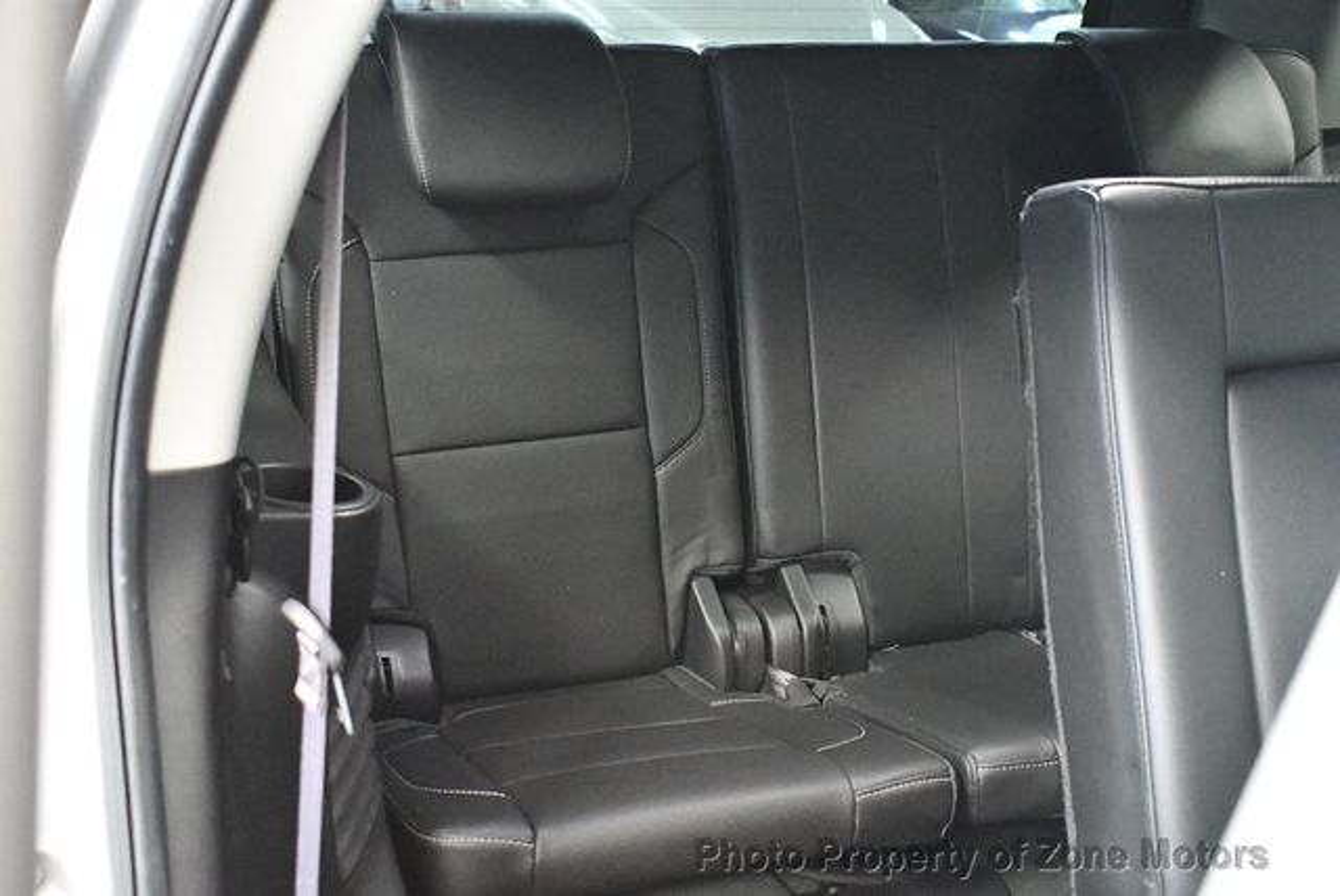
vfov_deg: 27.0
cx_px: 670
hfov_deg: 39.6
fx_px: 1863
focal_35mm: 50
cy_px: 448
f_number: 4
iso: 12800
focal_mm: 25
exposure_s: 1/50
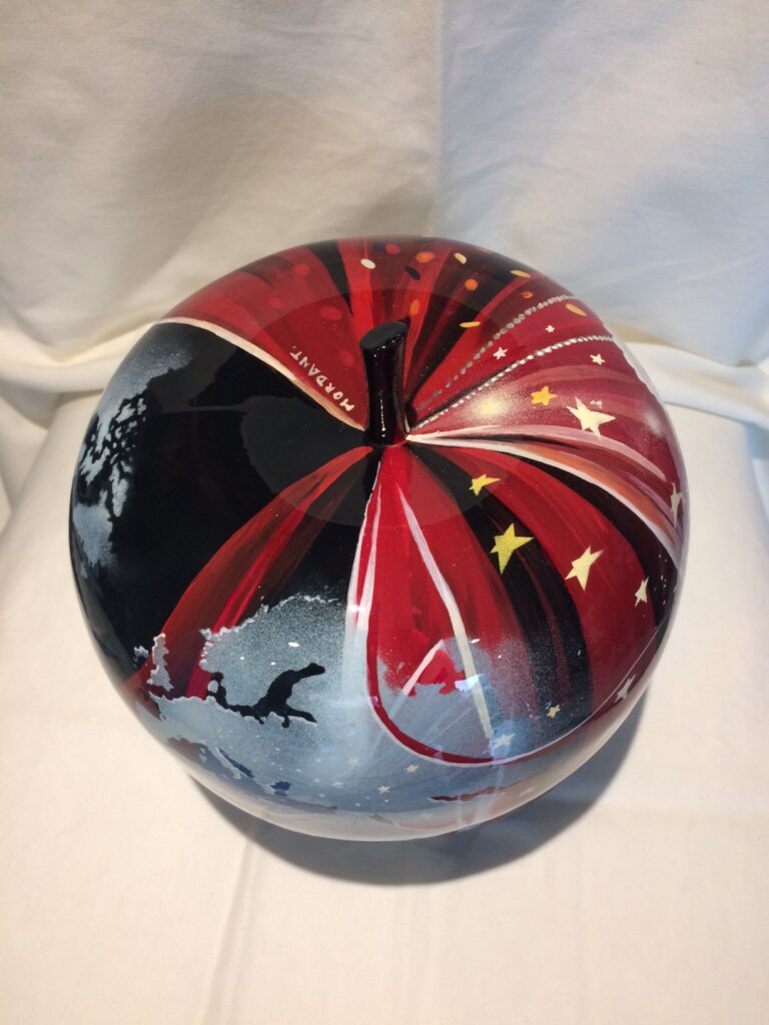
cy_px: 512
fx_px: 859
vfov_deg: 61.7
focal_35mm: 29
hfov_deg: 48.2
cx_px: 384
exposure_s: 1/33
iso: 64
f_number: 2.2
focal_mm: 4.15
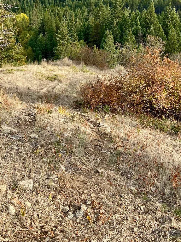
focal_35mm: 48
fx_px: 335
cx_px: 67
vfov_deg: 37.0
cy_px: 22
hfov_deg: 30.1
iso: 32
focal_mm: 4.3
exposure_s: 1/957
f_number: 1.8
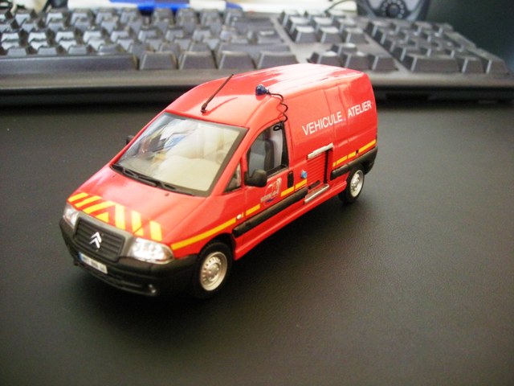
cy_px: 193
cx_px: 257
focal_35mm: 35
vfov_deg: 40.7
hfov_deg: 52.6
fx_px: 520
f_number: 2.8
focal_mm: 5.7
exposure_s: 1/23.3
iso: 400
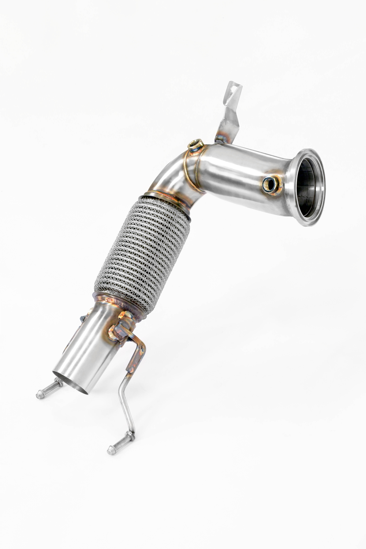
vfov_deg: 26.0
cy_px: 274
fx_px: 1189
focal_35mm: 78
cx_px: 183
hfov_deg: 17.5
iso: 2500
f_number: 13
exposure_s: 1/80
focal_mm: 52
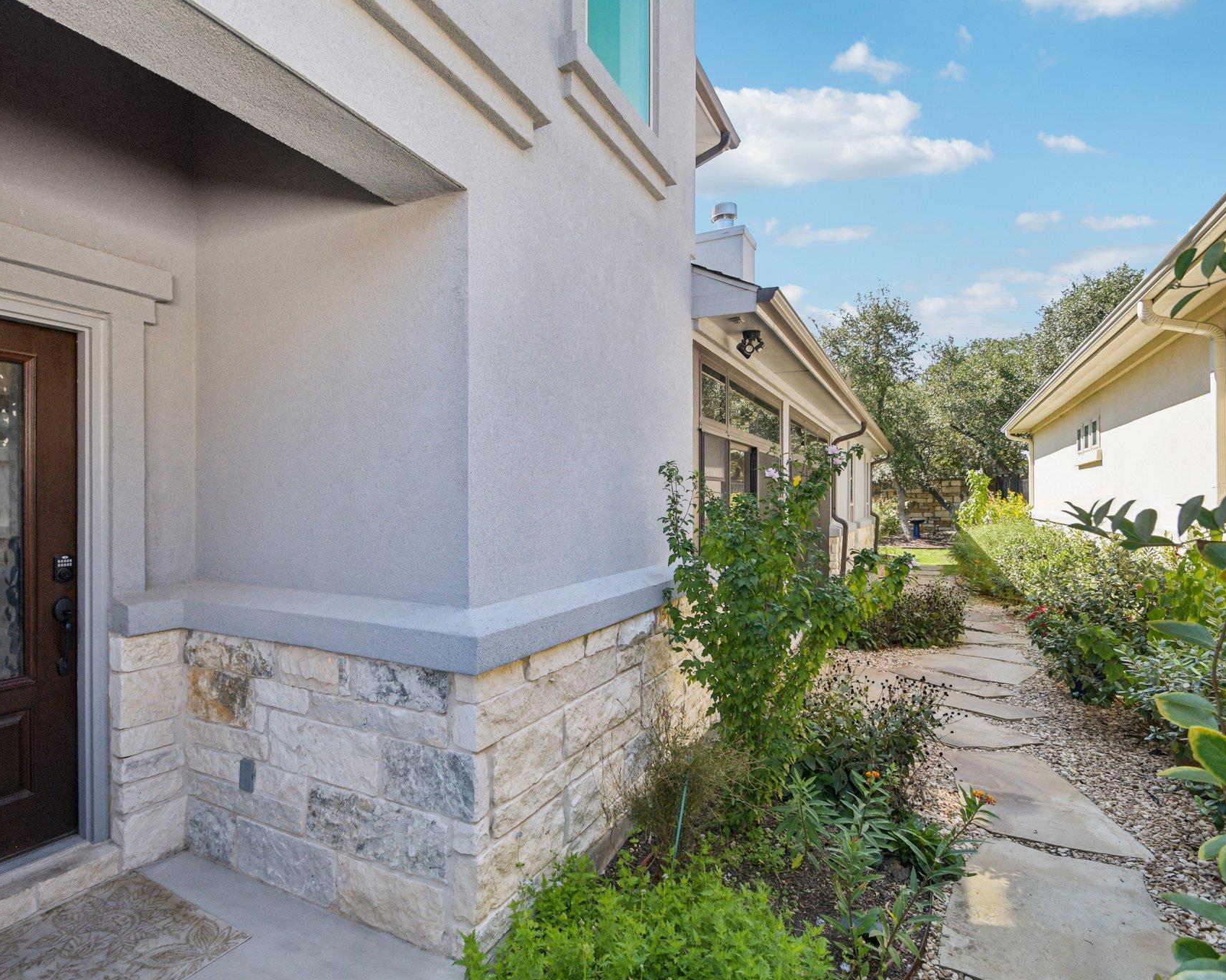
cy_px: 490
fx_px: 617
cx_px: 541
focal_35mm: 17
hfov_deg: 89.2
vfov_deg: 77.0
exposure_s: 1/200
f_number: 8
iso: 400
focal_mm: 10
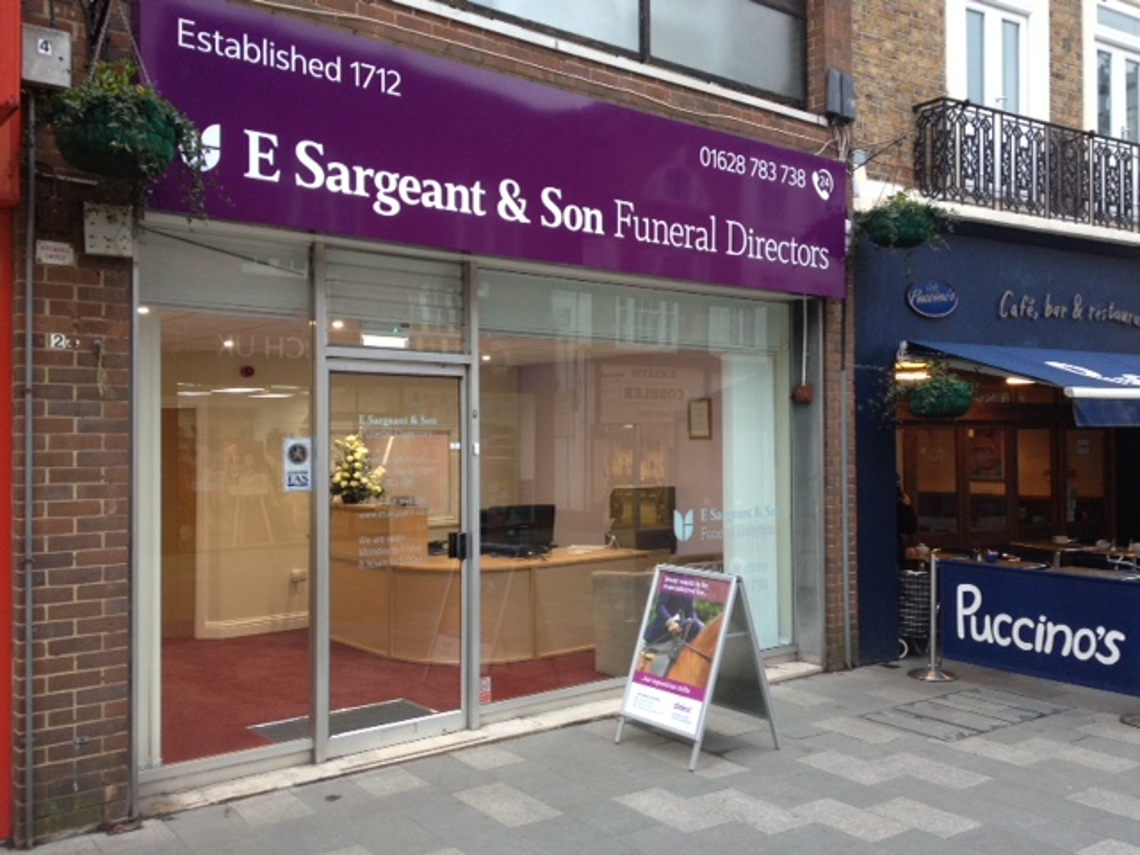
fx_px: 1153
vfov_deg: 40.7
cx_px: 570
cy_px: 428
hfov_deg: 52.6
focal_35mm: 35
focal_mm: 4.28
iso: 80
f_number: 2.4
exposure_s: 1/20
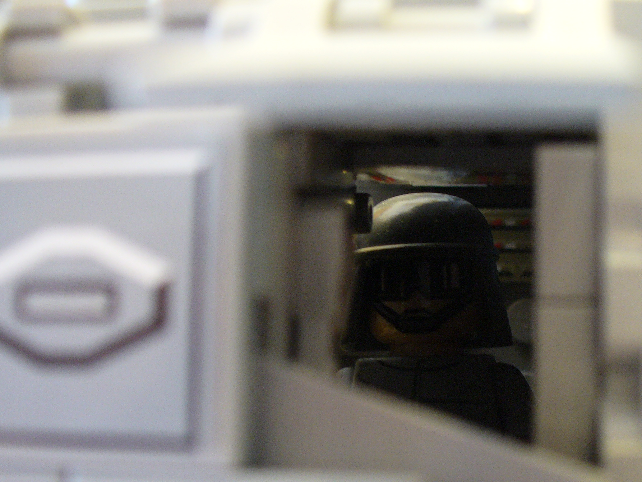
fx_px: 983
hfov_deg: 35.8
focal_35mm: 53
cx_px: 422
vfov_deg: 27.3
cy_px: 331
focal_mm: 6.1
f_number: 2.8
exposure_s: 1/13
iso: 150
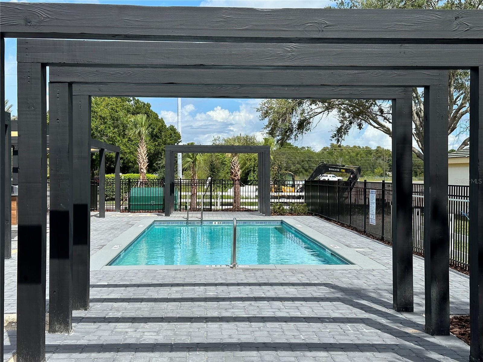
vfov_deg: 30.3
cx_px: 242
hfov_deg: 39.7
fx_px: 670
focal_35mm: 48
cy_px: 181
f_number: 1.78
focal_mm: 6.86
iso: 64
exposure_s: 1/4785
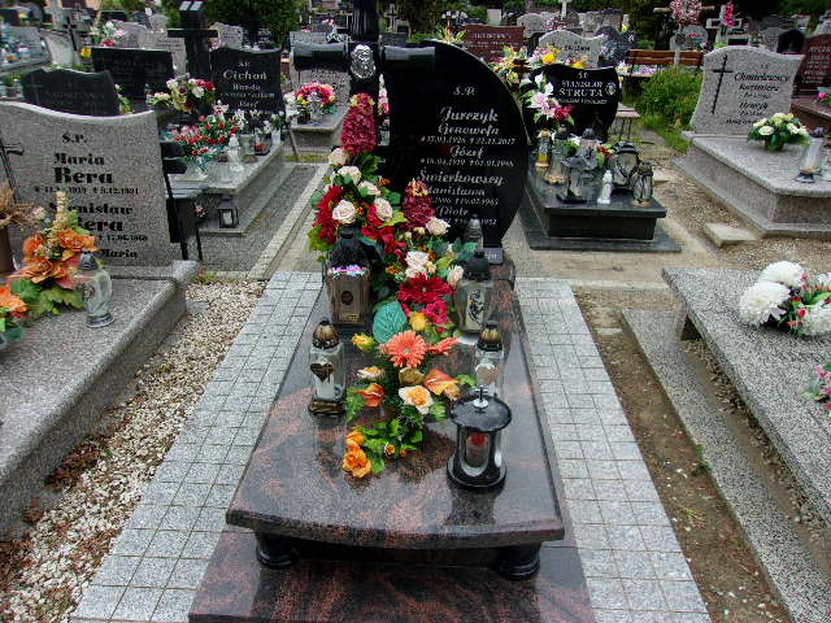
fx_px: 648
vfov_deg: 51.4
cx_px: 416
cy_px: 312
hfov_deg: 65.3
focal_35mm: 27
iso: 80
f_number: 3
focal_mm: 4.9
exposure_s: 1/400
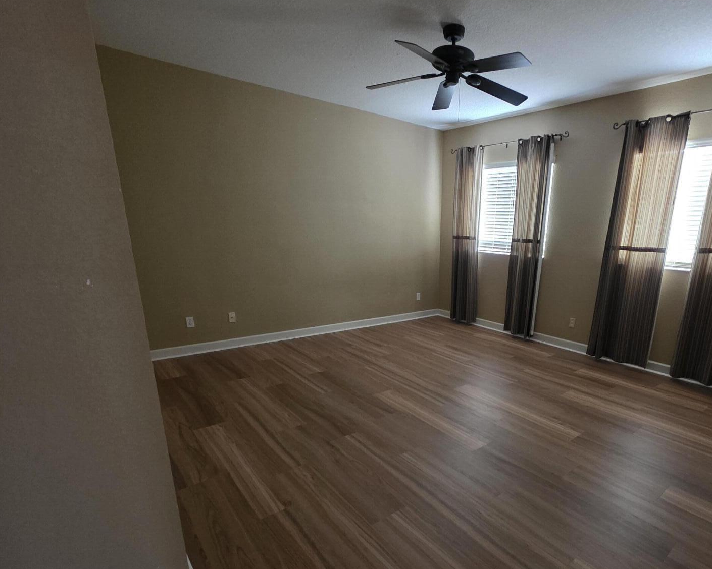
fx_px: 379
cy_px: 339
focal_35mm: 18
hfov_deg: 85.0
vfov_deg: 73.1
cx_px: 436
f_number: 1.9
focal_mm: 2.2
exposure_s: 1/60
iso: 1000
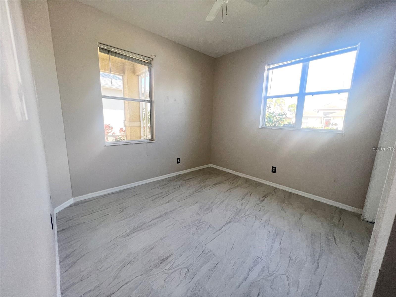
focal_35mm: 13
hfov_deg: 106.2
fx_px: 149
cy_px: 148
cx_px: 198
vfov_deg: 89.9
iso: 80
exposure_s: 1/99
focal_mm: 1.57
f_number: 1.8
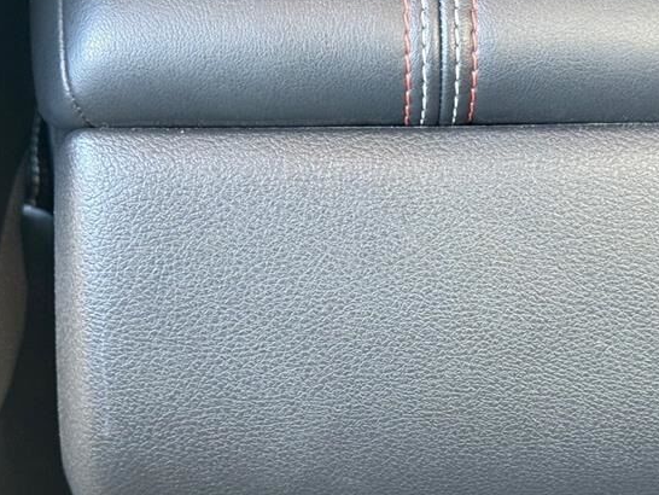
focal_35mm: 90
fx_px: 1714
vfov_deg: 16.3
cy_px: 408
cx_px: 401
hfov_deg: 21.7
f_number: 1.78
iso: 250
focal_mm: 6.76
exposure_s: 1/55
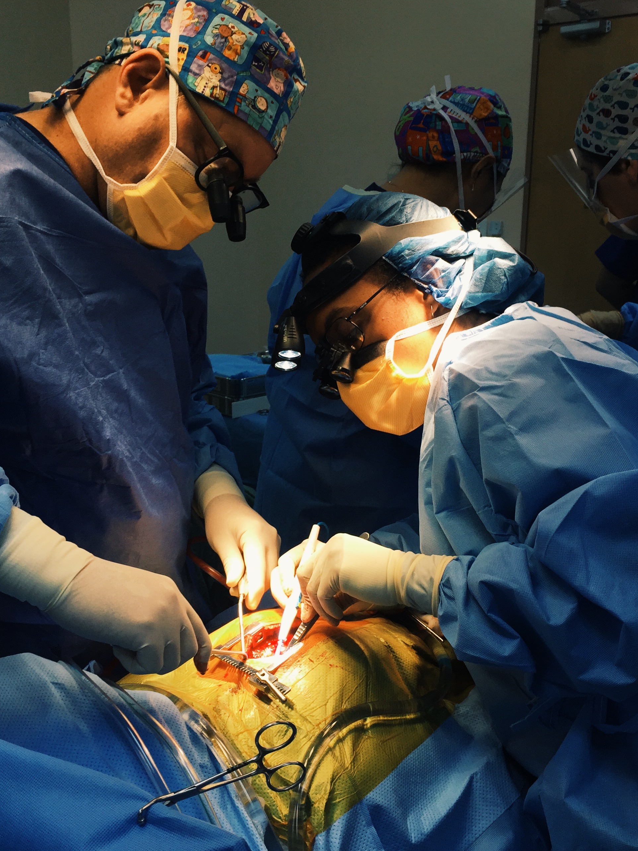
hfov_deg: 38.6
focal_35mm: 37
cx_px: 289
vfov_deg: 50.1
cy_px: 460
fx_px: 909
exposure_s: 1/100
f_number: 2.2
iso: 40
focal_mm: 4.15
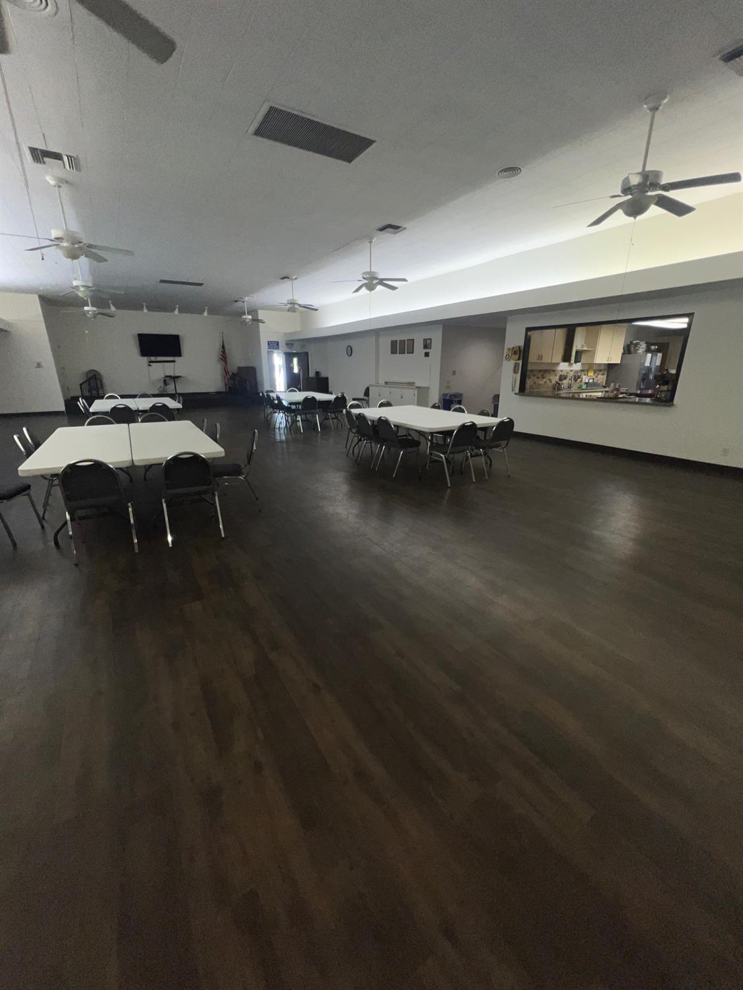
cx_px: 372
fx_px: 372
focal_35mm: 13
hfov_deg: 89.9
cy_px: 495
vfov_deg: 106.2
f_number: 1.8
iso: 32
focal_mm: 1.57
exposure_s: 1/122
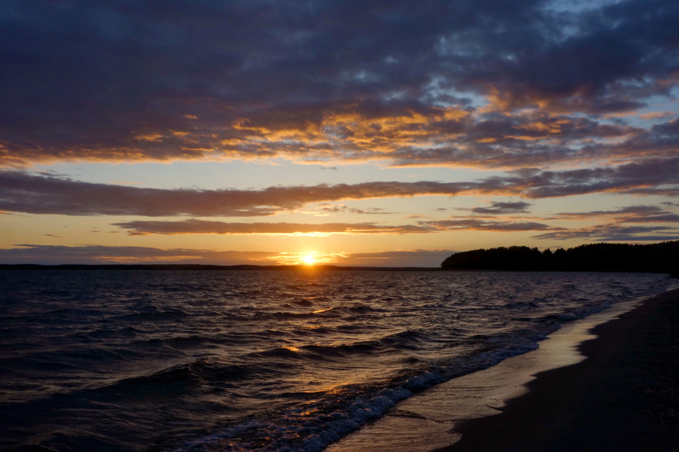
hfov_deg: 57.2
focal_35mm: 33
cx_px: 340
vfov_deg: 40.0
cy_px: 226
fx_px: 622
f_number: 8
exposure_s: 1/500
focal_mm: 22
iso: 400
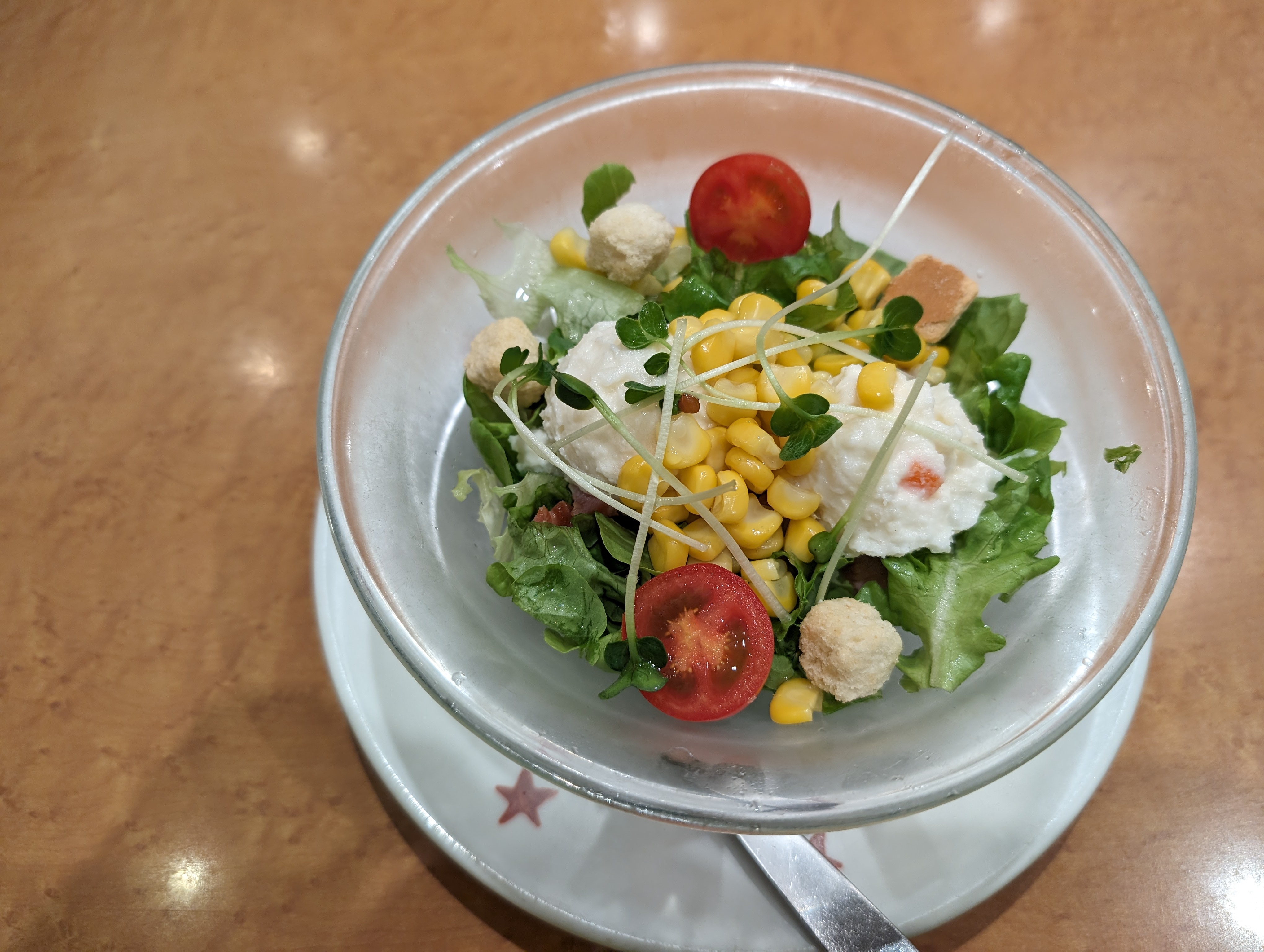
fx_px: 878
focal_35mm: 24
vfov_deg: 56.9
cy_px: 476
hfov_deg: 71.5
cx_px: 632
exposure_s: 1/100
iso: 138
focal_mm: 6.9
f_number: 1.68
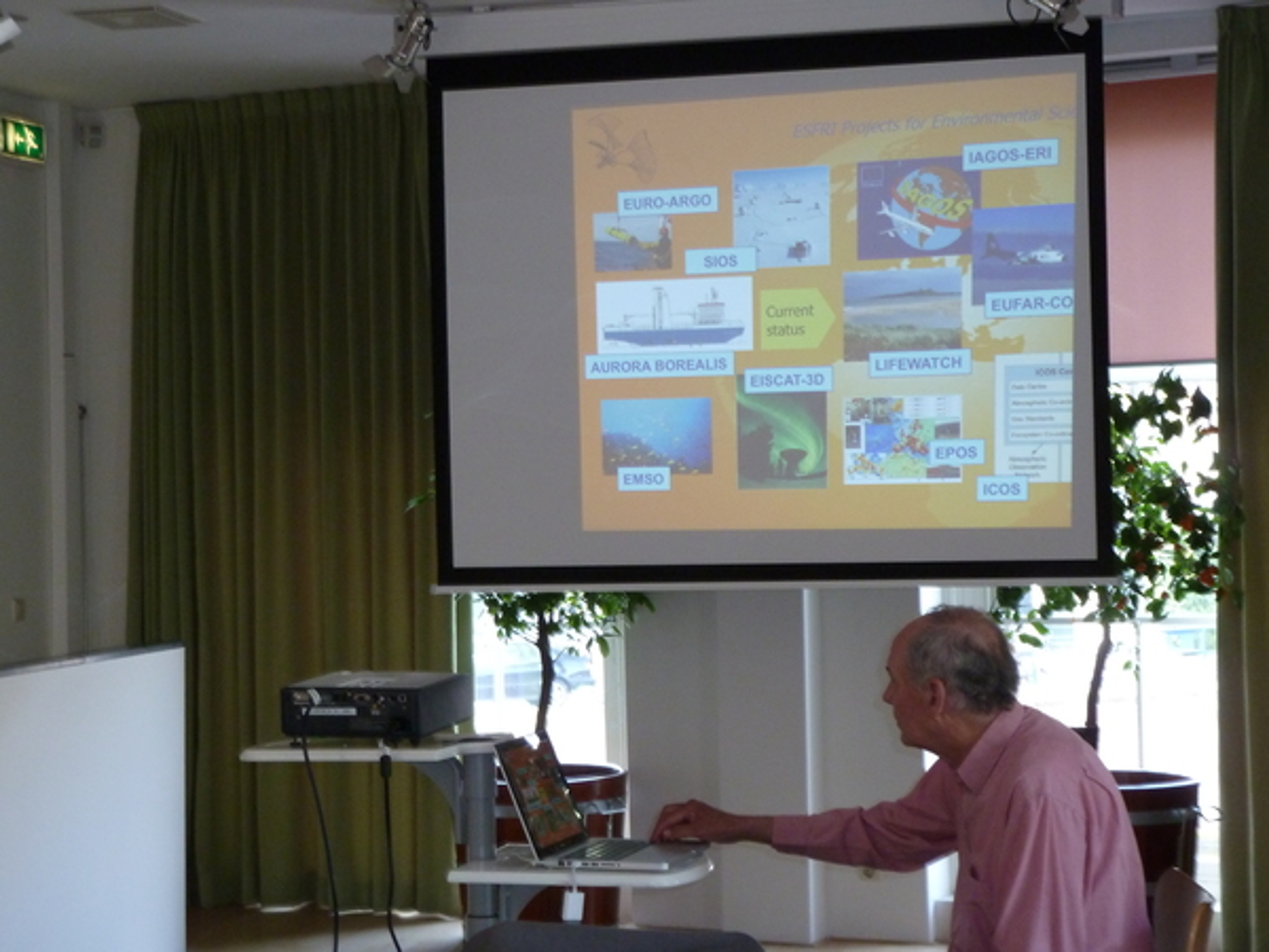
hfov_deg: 27.0
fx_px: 2639
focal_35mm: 72
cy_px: 476
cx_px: 634
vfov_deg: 20.4
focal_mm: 11.9
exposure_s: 1/40
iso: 320
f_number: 4.1
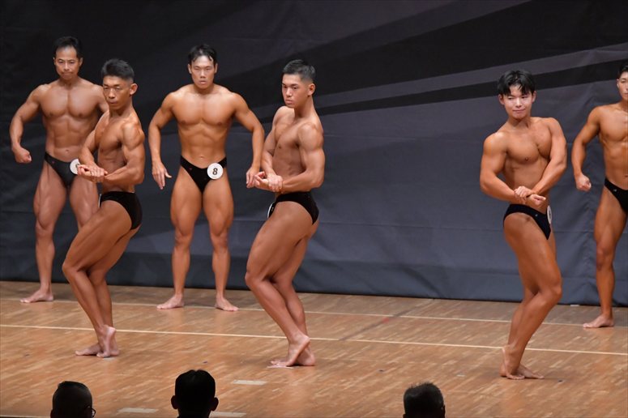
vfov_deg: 5.7
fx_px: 4185
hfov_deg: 8.6
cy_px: 209
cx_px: 314
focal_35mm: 240
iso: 6400
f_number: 5.6
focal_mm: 160
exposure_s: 1/400
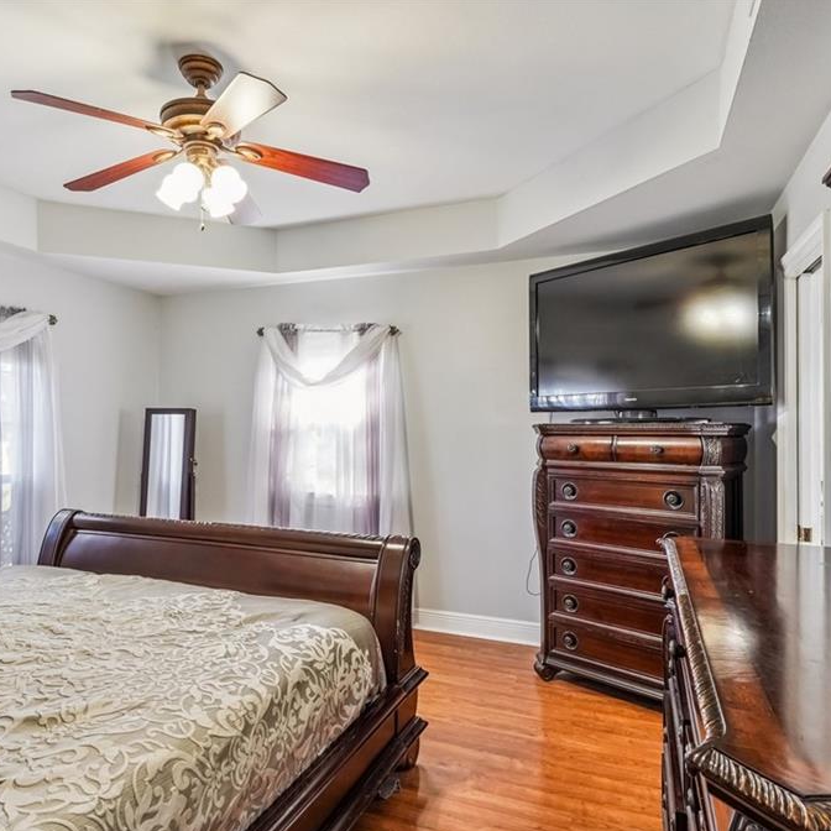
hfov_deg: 69.5
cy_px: 417
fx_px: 598
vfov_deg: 69.6
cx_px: 380
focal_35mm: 22
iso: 800
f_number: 11
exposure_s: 1/5
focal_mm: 17
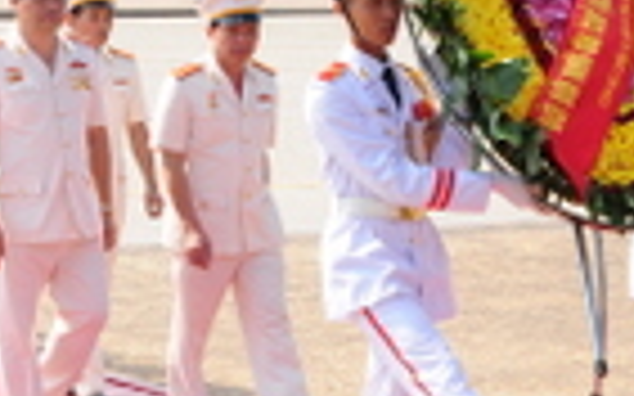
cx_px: 234
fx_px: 2625
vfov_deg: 8.6
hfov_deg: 13.8
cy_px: 126
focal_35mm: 152
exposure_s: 1/160
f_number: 10
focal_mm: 28
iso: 200
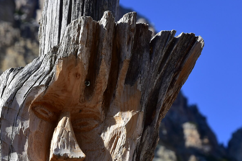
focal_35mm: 158
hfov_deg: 13.0
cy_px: 156
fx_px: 1062
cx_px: 154
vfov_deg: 8.6
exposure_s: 1/400
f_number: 8
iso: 200
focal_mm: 52
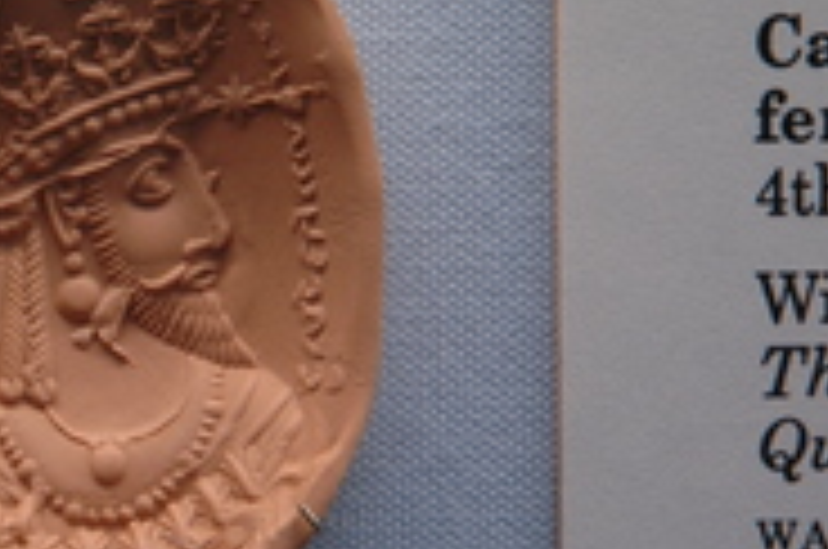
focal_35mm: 251
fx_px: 5763
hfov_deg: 8.1
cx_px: -148
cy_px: 243
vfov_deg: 5.5
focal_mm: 70
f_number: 4.5
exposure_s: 1/40
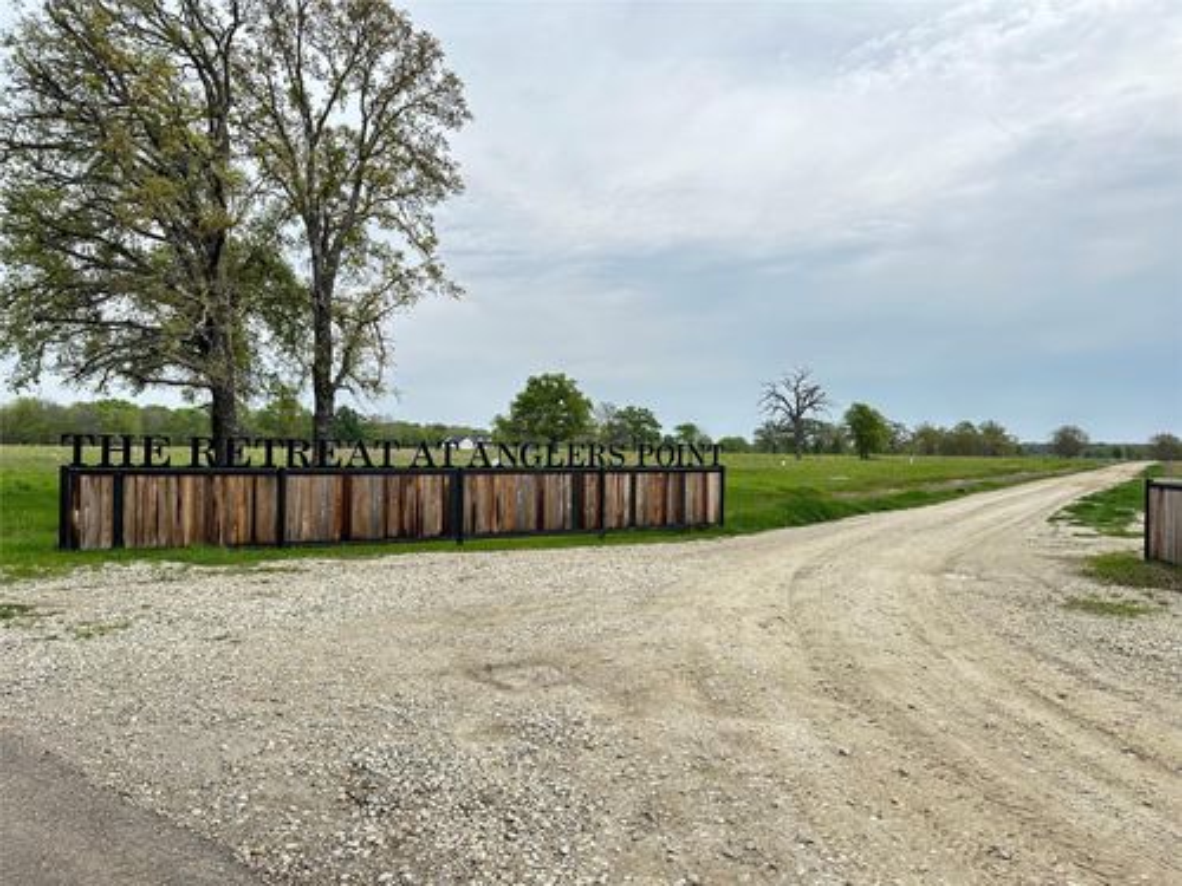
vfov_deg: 56.8
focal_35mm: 24
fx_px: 820
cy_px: 443
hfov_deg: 71.6
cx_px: 591
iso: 80
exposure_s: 1/1664
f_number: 1.78
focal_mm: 6.86
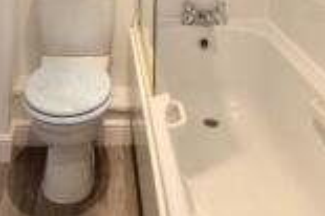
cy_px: -112
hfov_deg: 42.2
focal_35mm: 46
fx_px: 415
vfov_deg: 23.2
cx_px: 109
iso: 1000
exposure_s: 1/60
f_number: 3.5
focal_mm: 10
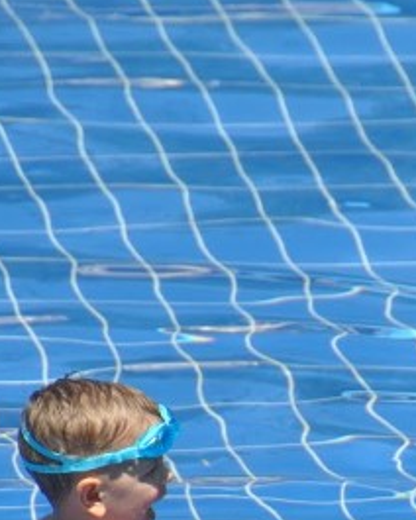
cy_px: 585
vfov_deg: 1.6
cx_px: 580
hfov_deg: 1.3
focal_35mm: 1218
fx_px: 18745
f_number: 5.6
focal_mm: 200
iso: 200
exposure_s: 1/1000
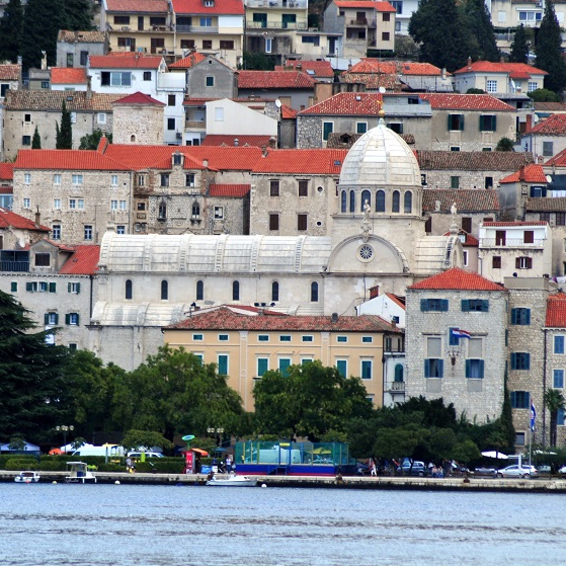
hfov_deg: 3.4
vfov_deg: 3.4
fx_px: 9471
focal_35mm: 512
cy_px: 275
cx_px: 158
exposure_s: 1/640
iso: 200
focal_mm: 250
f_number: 5.6
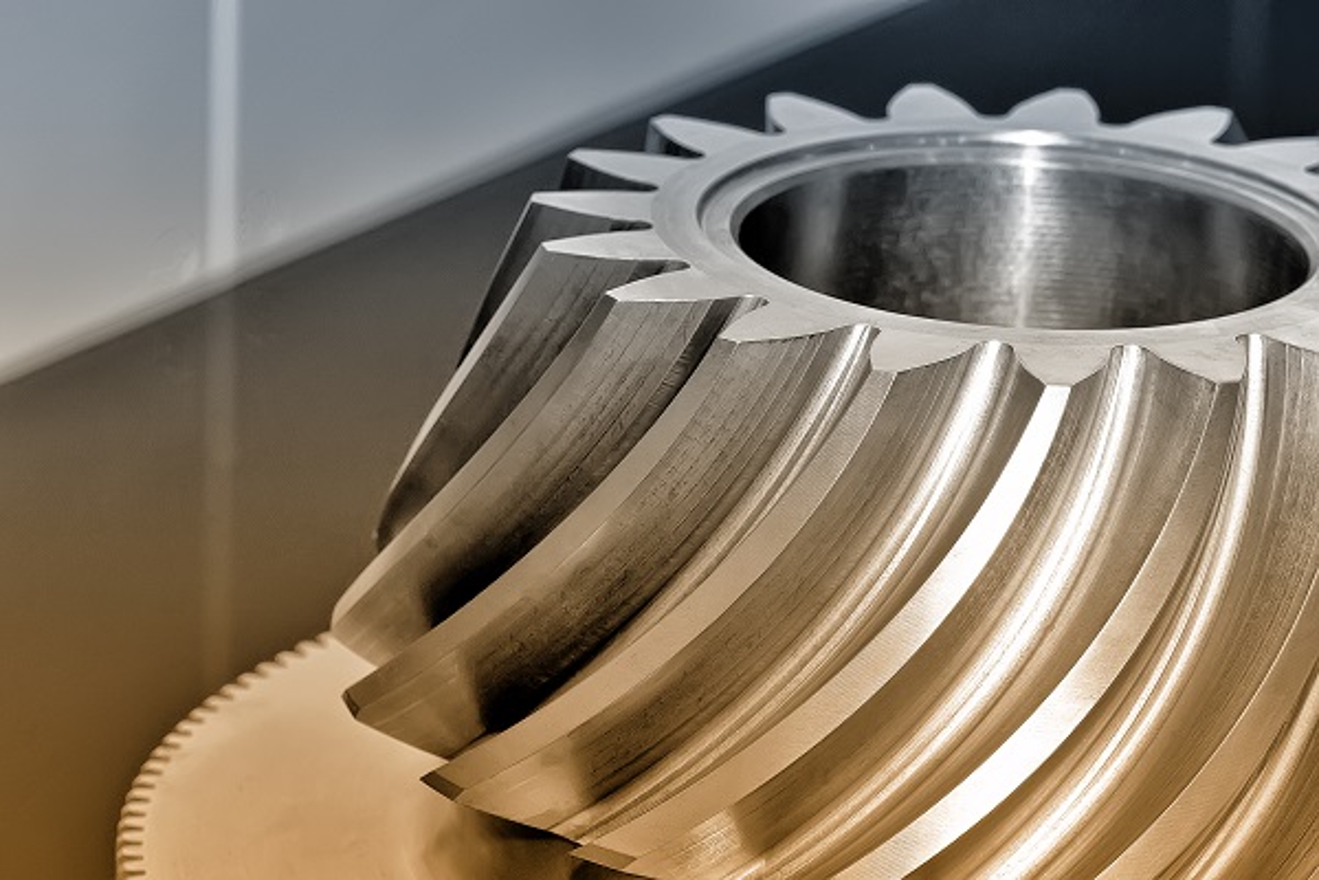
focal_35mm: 158
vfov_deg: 8.7
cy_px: 440
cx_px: 660
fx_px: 5770
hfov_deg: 13.0
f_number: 6.3
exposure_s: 1/125
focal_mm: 105
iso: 500
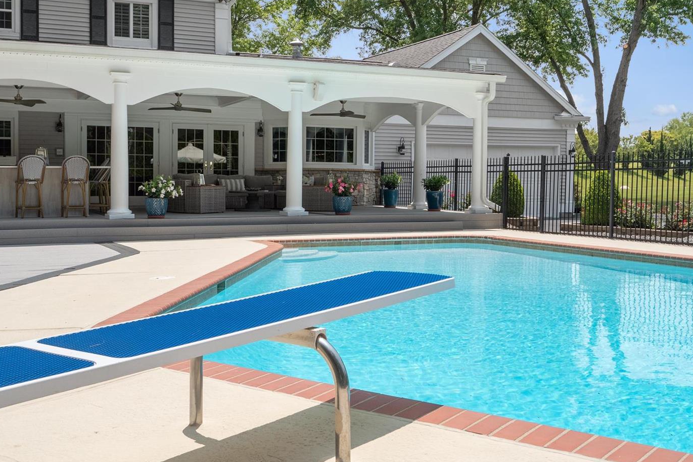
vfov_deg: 31.9
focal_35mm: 42
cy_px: 208
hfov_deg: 46.4
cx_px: 335
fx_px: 808
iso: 400
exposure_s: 1/400
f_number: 8
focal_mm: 18
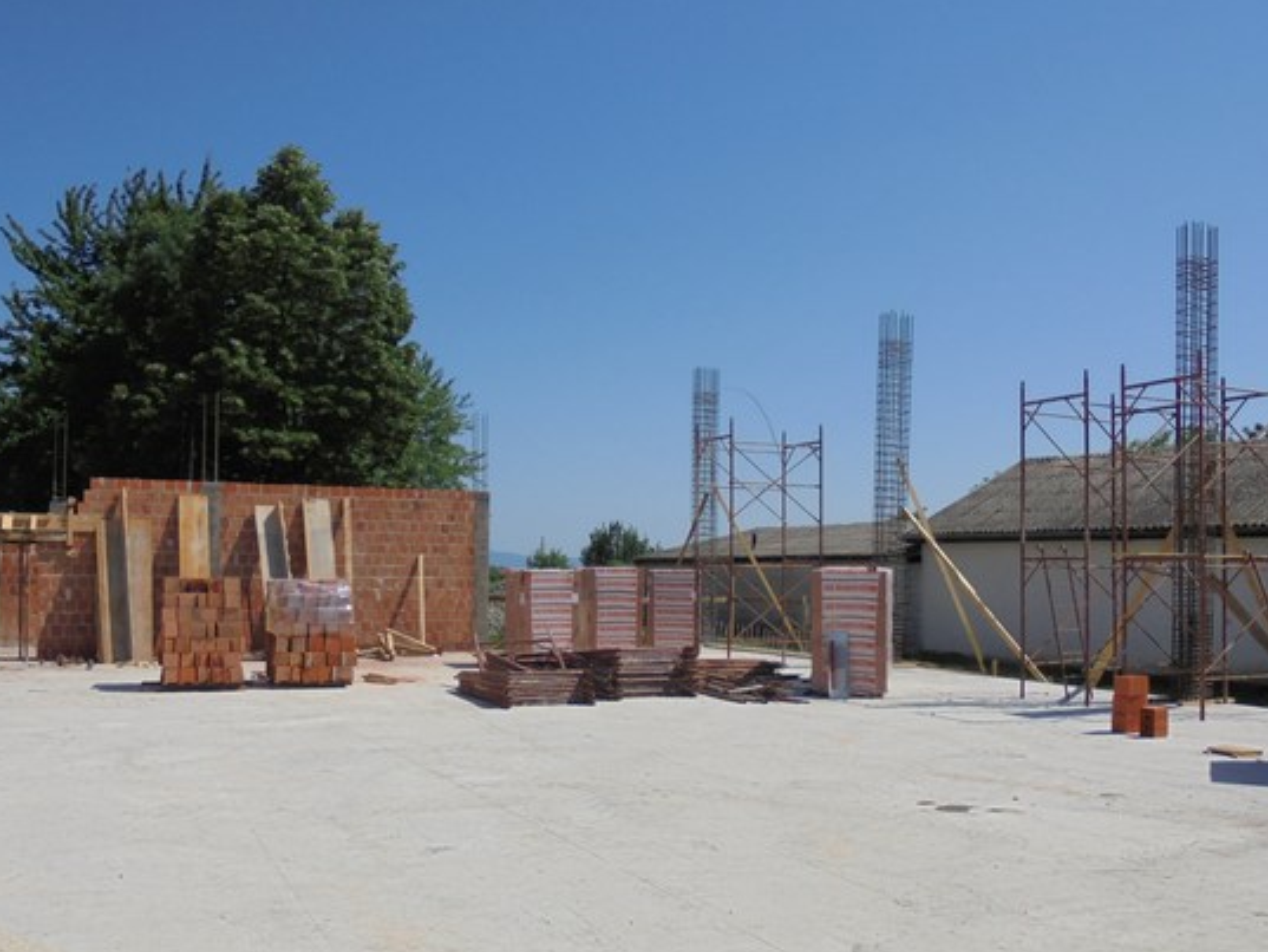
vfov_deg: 45.3
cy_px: 555
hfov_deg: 58.3
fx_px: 1136
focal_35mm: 31
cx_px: 614
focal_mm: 4.6
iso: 100
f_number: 11.5
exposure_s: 1/200
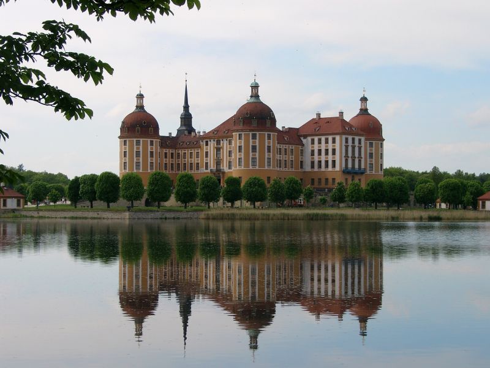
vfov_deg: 18.9
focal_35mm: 78
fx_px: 1104
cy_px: 184
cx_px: 245
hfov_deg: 25.0
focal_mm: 16.05
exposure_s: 1/604
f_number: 4
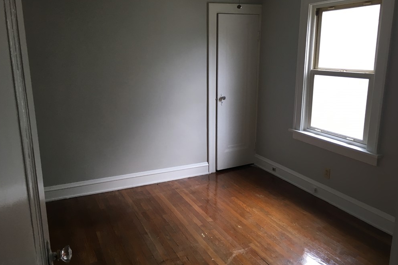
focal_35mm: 31
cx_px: 199
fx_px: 343
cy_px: 130
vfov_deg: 42.3
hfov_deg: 60.3
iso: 25
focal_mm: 4.15
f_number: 2.2
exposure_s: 1/30
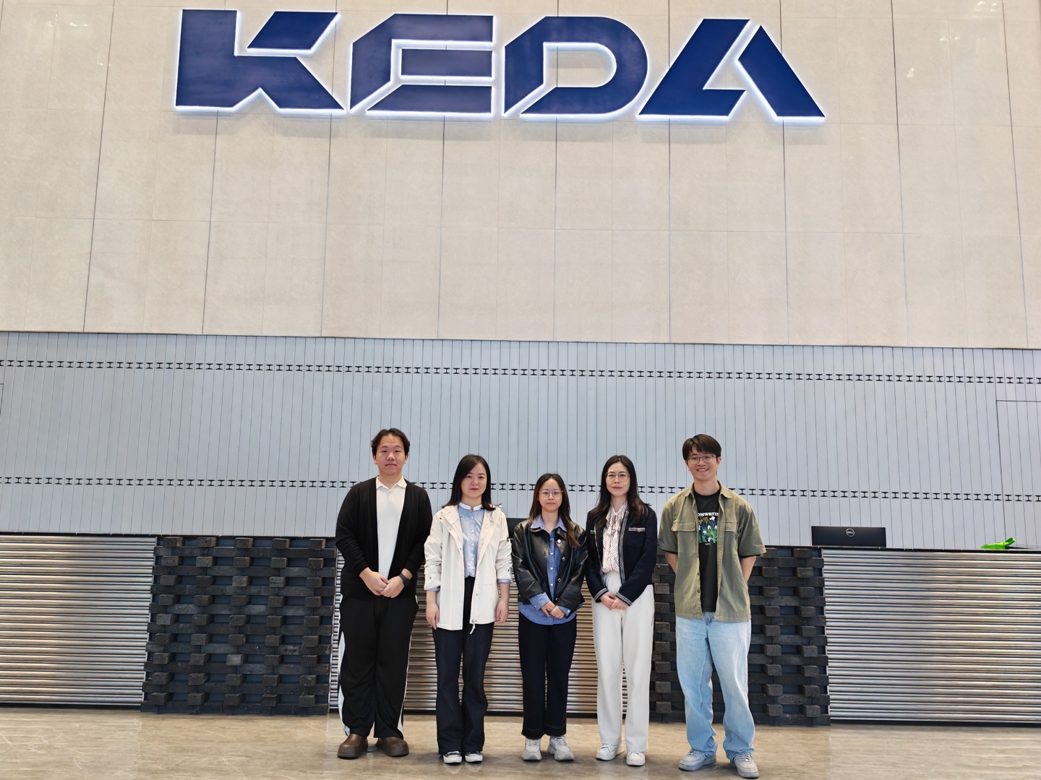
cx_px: 520
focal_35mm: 28
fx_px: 842
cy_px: 390
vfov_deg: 49.7
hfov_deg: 63.4
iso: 1600
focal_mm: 6.12
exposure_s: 1/50
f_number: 1.9
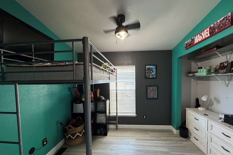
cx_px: 120
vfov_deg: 77.1
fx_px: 97
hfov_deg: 100.4
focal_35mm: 15
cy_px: 85
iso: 250
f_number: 2.2
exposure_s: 1/60
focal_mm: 2.22
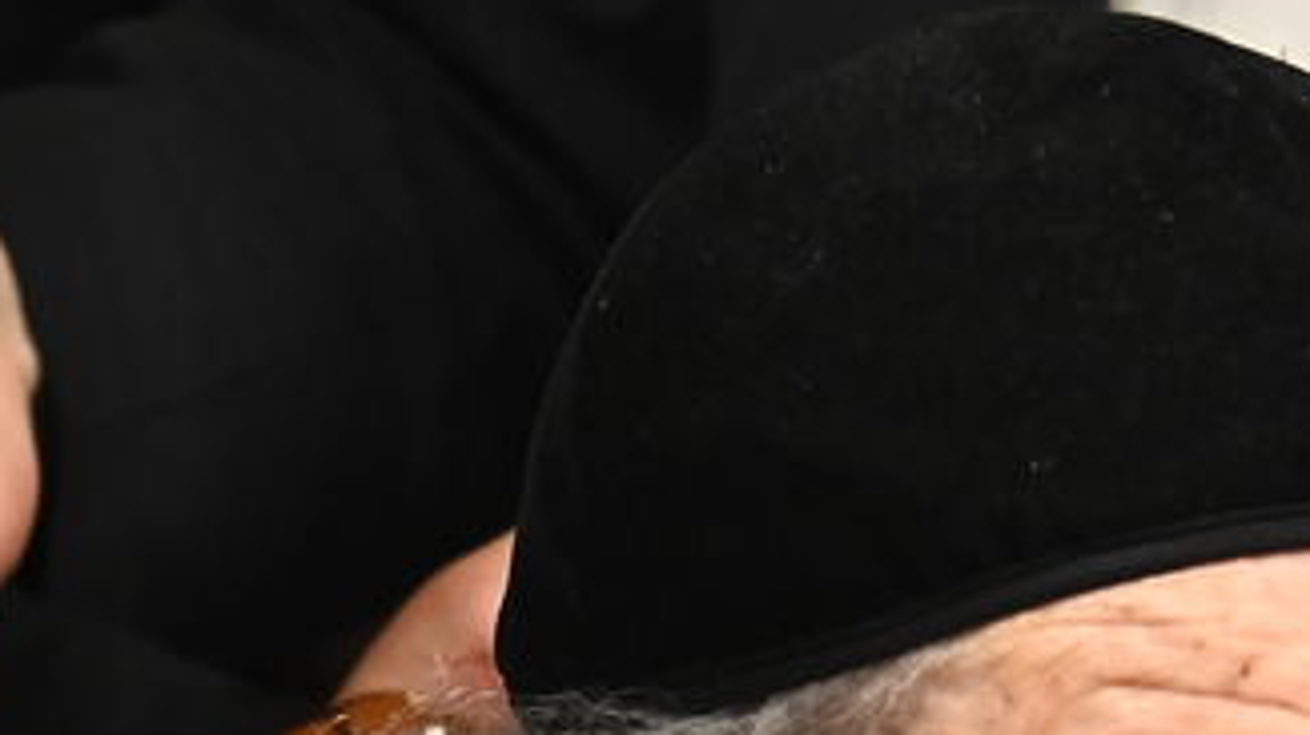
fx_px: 7812
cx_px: 1222
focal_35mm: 225
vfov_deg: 5.3
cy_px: 1370
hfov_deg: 9.5
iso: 3200
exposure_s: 1/200
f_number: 4.5
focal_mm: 50
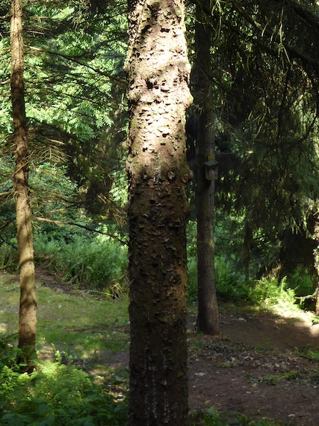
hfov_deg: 27.0
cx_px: 122
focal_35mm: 54
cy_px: -20
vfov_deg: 32.1
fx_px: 663
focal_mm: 4.3
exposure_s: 1/80
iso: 100
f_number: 3.3
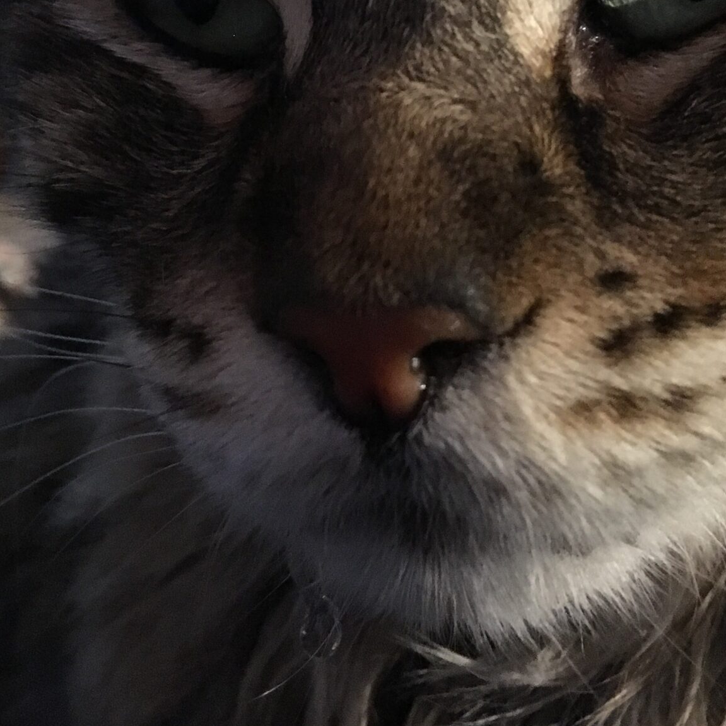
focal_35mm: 57
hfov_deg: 30.0
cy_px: 138
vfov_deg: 29.3
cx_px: 403
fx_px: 1353
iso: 800
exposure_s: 1/15
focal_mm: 4.15
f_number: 2.2
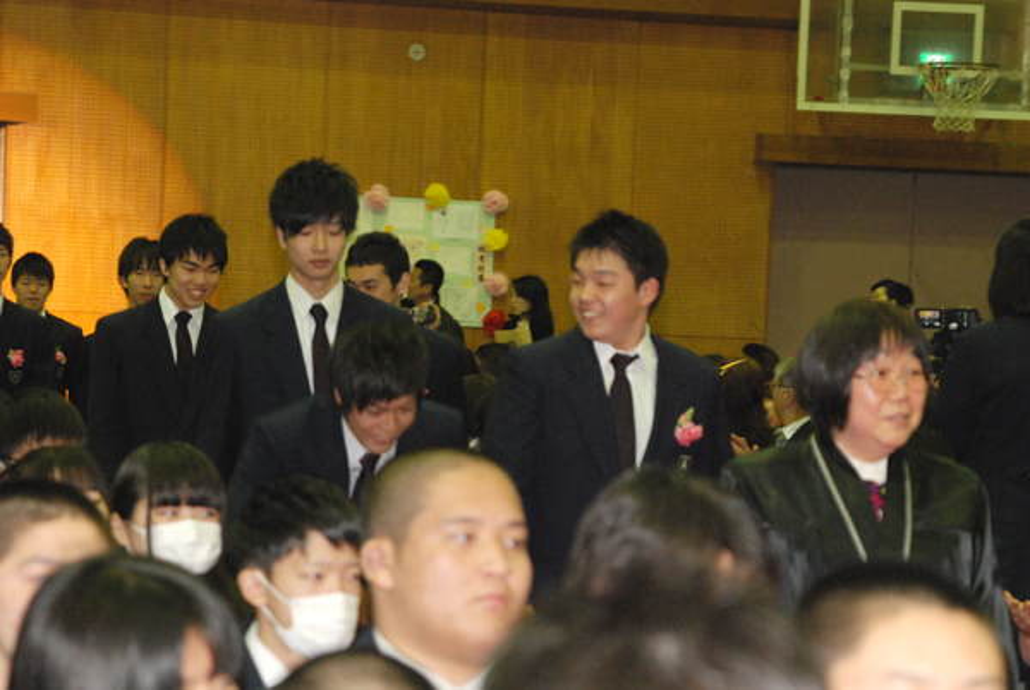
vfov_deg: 10.0
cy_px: 345
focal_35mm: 138
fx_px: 3954
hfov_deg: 14.8
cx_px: 515
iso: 1600
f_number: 5.3
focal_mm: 92
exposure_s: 1/60
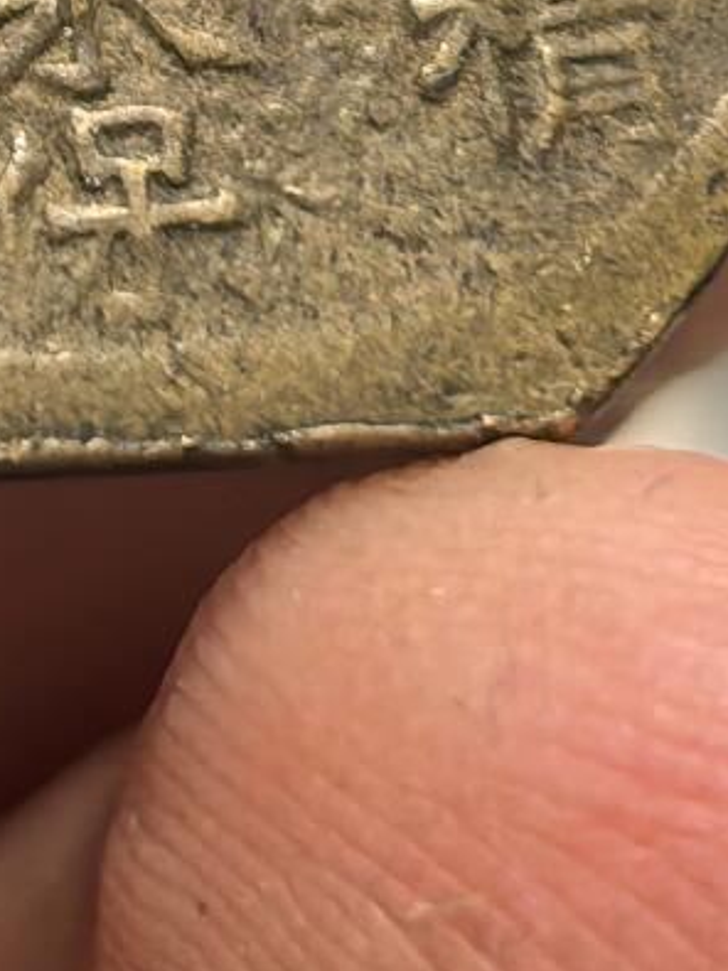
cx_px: -47
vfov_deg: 7.9
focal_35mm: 246
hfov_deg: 6.0
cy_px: -602
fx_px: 6902
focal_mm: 6.98
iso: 320
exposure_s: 1/100
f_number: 2
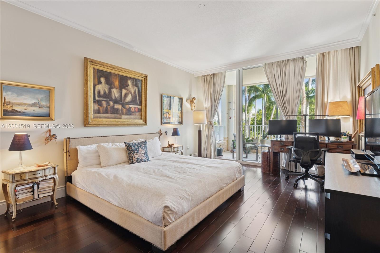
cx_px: 190
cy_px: 126
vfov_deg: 73.6
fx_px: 169
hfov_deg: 96.8
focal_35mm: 16
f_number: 8
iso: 250
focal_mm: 16
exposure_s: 1/15
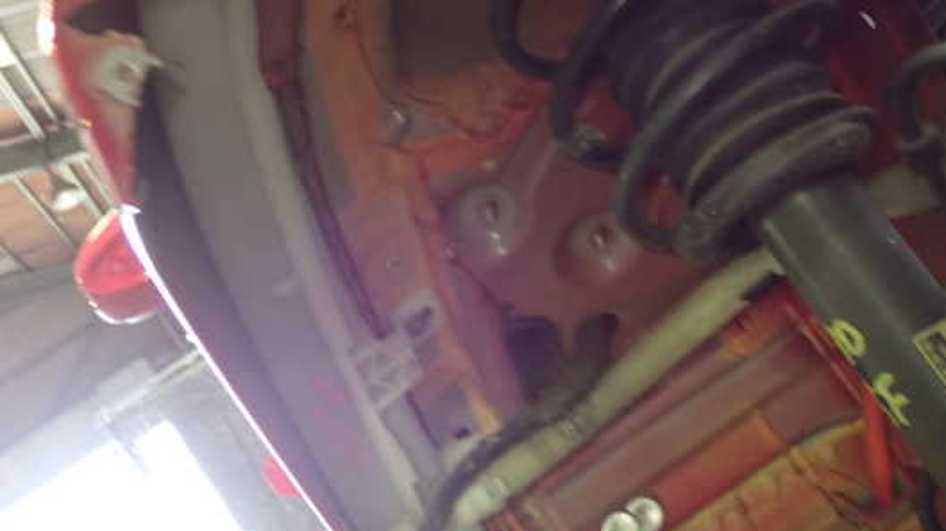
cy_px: 316
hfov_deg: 43.7
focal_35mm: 47
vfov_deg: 25.4
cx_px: 422
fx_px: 1178
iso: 800
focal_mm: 6.83
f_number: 2.7
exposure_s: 1/25
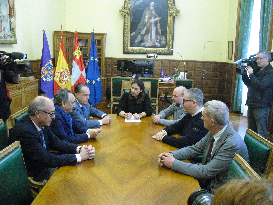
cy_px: 102
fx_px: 284
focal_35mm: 36
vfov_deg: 39.7
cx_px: 136
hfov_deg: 51.4
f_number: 3.1
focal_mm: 6.3
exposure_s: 1/40
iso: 800
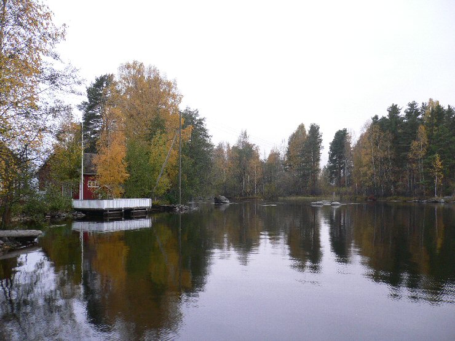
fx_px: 460
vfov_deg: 40.7
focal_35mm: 35
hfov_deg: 52.6
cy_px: 170
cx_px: 228
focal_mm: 5.8
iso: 100
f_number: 2.8
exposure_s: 1/20
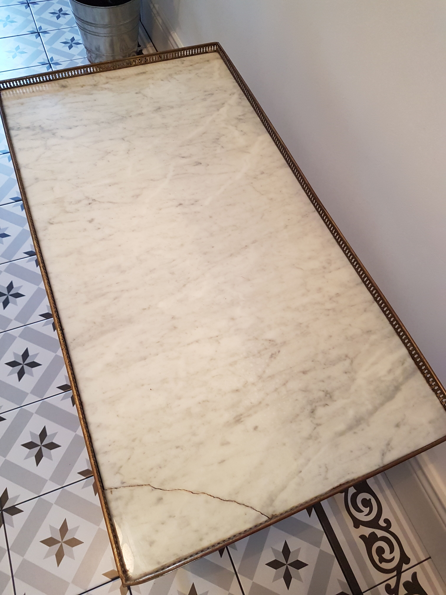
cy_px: 298
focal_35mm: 26
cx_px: 223
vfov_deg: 67.3
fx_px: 447
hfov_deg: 53.1
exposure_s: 1/25
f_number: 1.7
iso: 200
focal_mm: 4.2
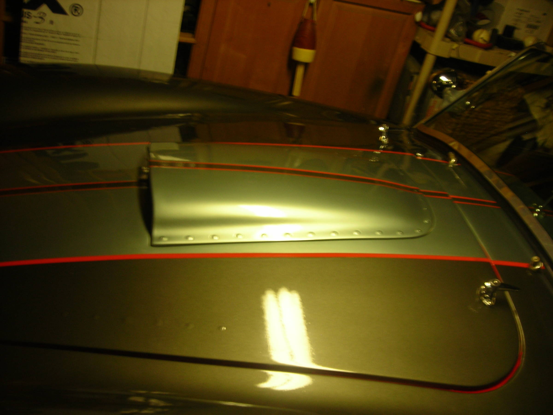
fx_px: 607
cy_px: 208
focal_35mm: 38
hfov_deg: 49.0
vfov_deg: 37.7
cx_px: 276
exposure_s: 1/4.7
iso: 50
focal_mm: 6.3
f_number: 3.2
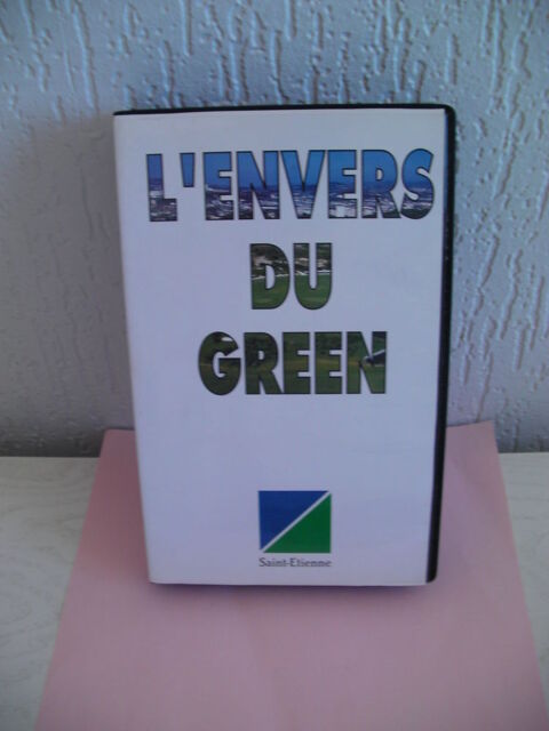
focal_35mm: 38
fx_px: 804
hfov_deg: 37.7
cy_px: 366
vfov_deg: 49.0
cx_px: 274
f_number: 3.5
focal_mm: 6.3
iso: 66
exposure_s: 1/30
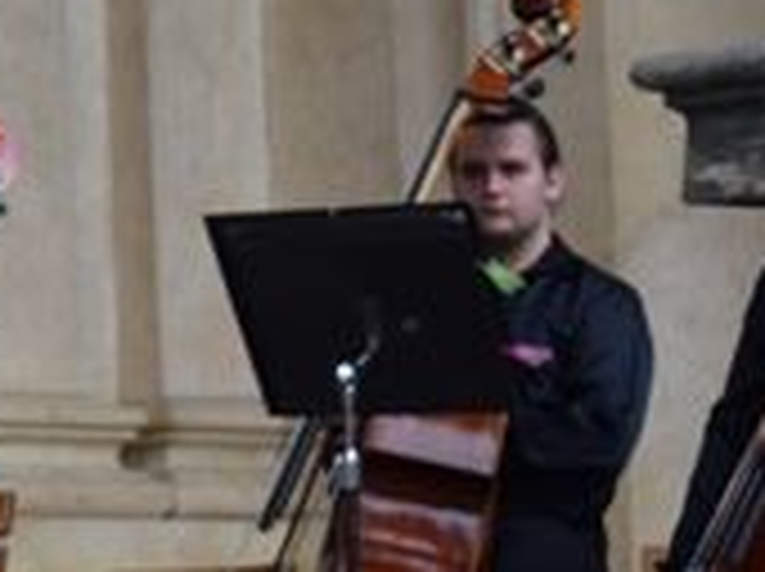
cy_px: -119
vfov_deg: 4.1
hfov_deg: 5.2
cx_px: -1148
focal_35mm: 365
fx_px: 8055
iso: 100
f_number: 5
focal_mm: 42
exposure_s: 1/80
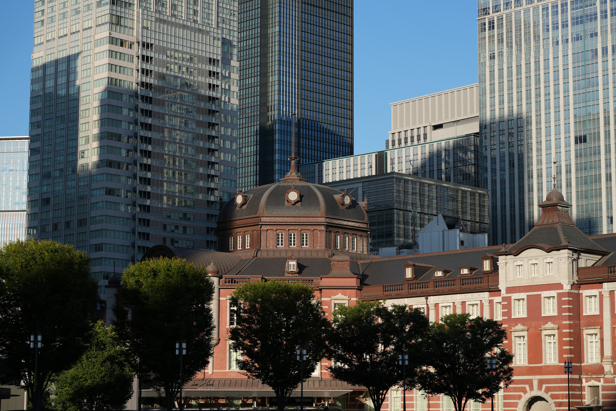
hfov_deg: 23.9
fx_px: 1454
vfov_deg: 16.1
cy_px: 206
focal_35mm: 85
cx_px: 308
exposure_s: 1/500
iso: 100
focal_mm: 85
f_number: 5.6
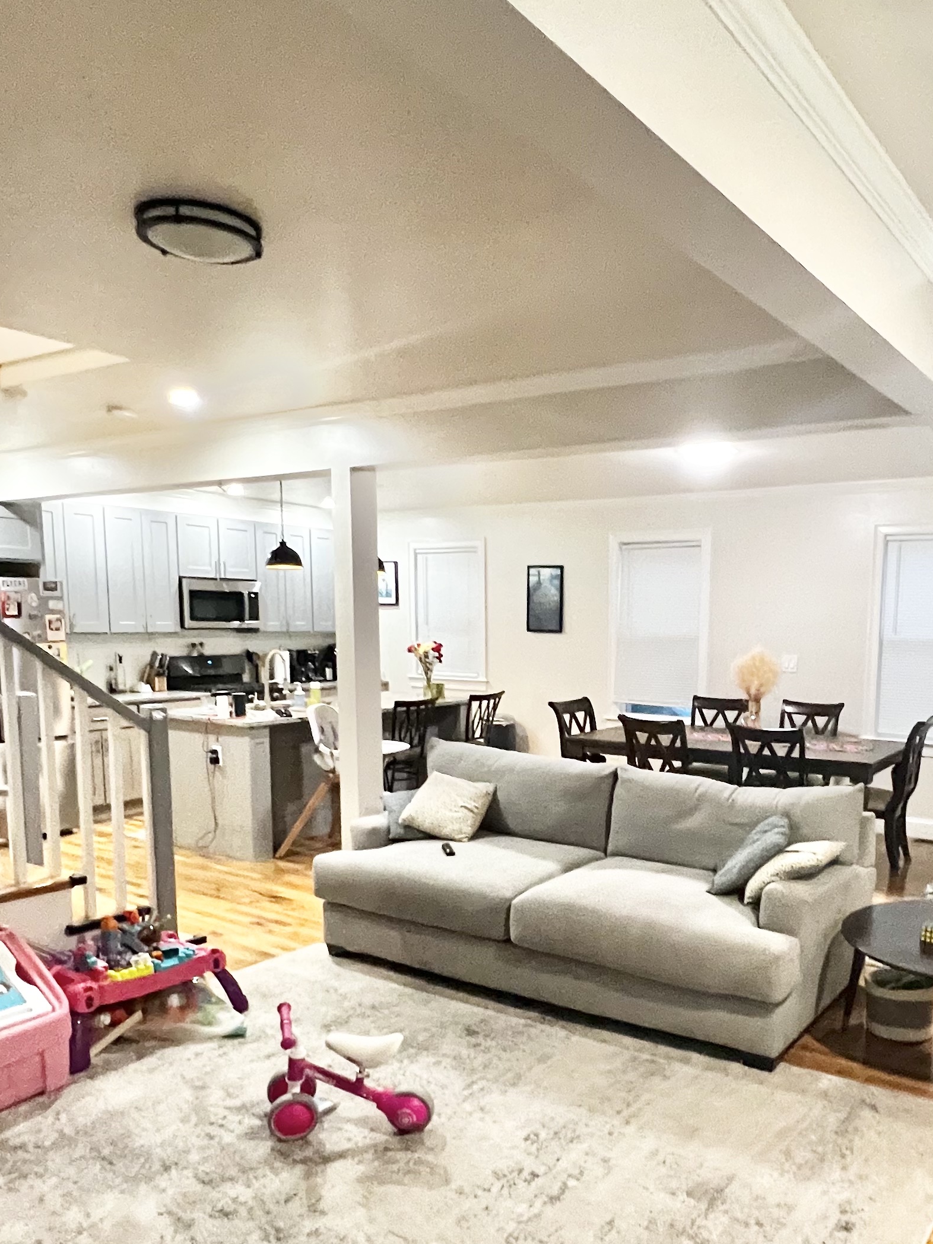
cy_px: 755
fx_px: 899
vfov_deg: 68.6
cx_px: 621
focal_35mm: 25
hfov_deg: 53.8
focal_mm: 1.57
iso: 500
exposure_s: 1/60
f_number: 1.8
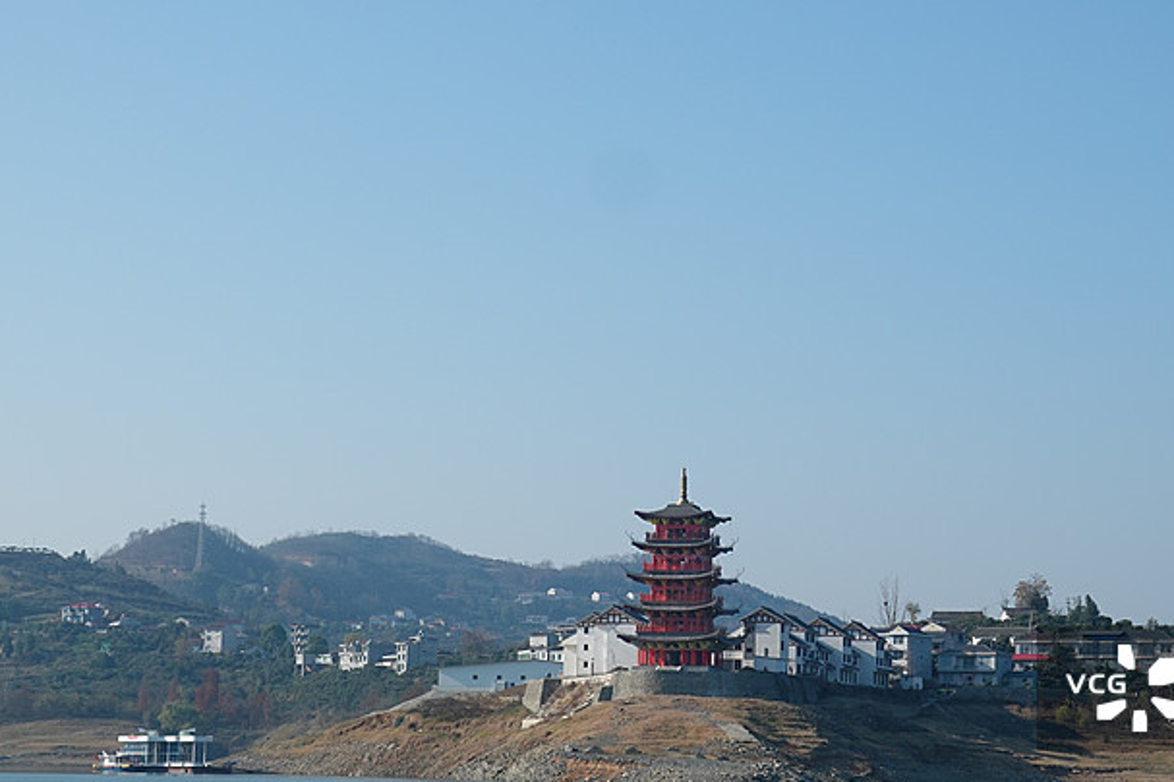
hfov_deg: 23.4
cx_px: 694
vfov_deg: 15.7
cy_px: 448
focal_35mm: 87
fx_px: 2836
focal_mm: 24.35
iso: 125
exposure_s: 1/640
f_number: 5.6
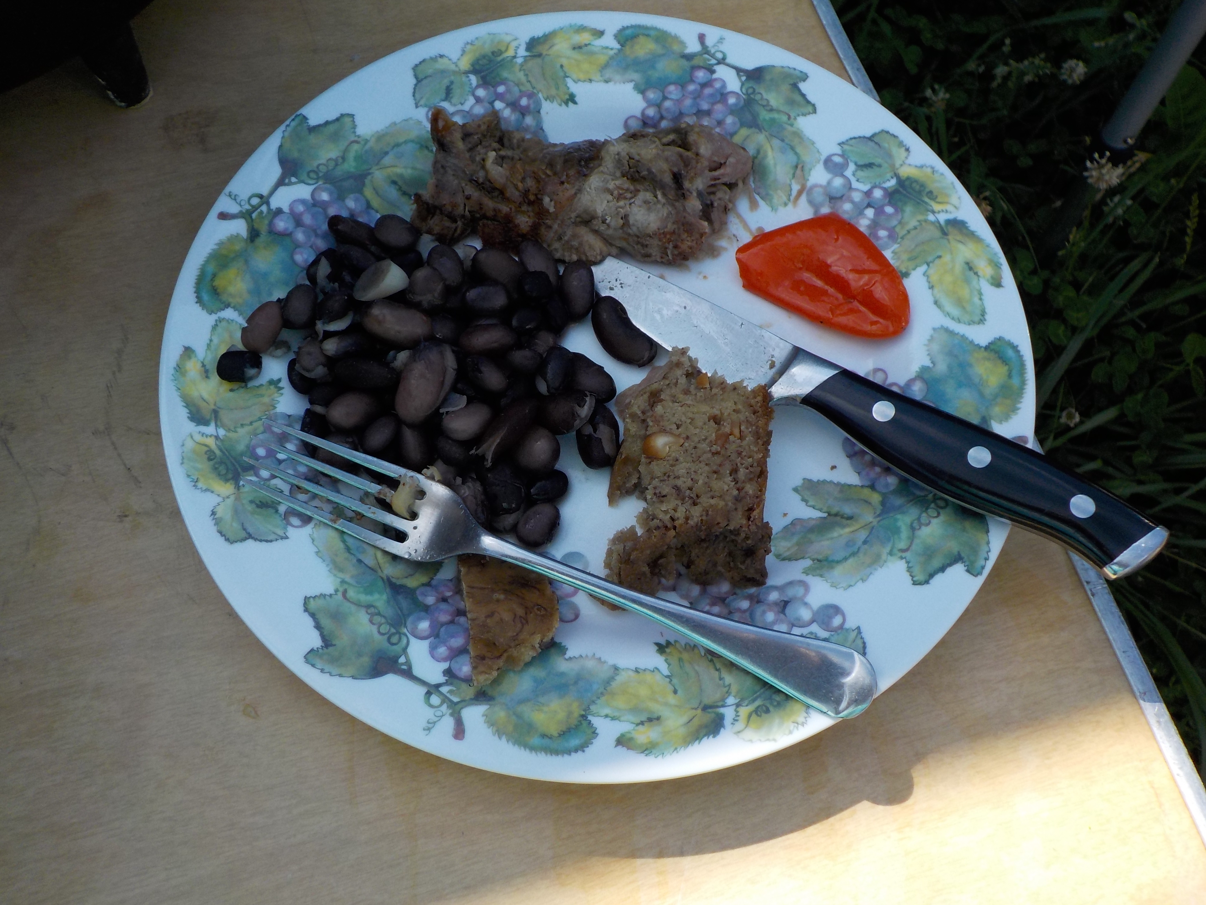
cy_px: 452
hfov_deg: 60.0
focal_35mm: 30
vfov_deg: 46.8
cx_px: 603
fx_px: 1045
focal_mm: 4.1
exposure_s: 1/800
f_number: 3.3
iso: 125
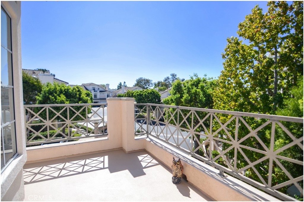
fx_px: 139
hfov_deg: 95.1
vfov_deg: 71.9
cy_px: 101
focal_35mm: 16
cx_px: 152
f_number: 2.8
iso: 100
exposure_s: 1/1600
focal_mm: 11
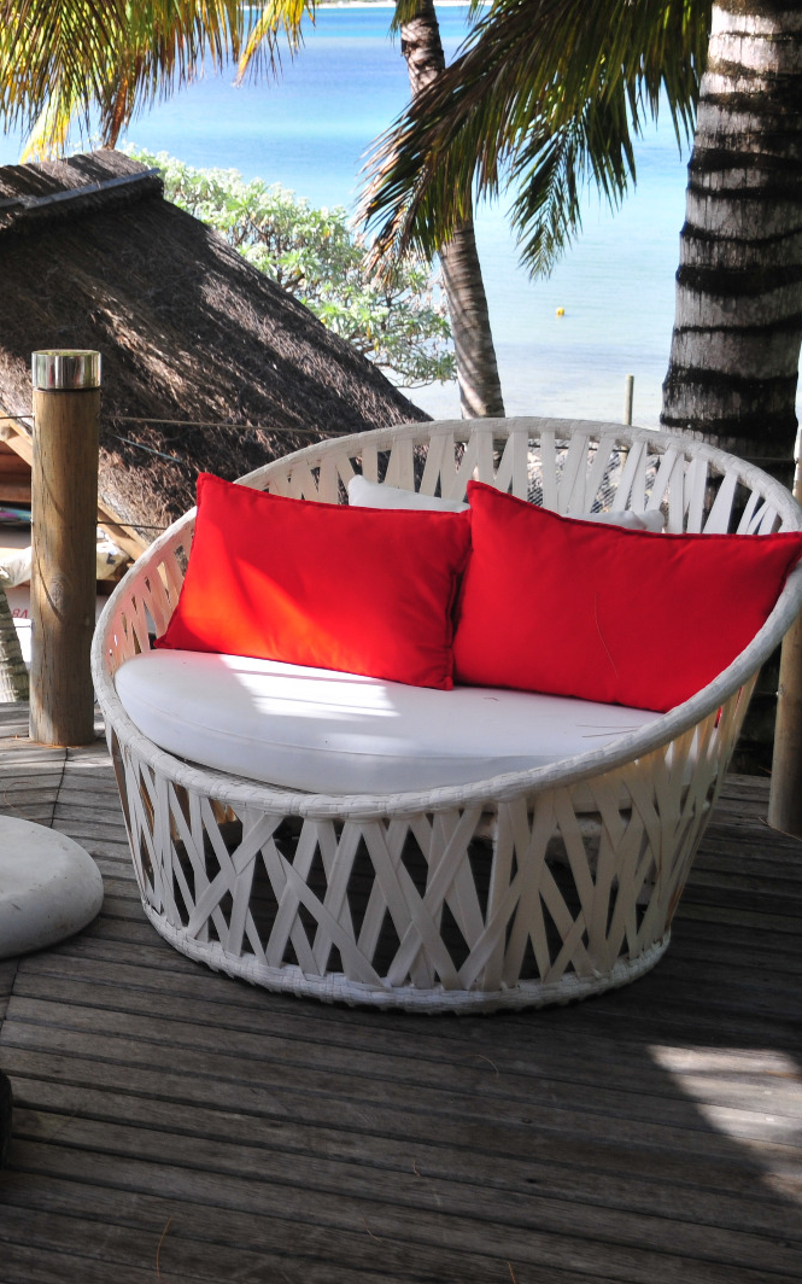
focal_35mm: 70
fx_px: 2448
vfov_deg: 29.4
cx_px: -83
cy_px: 644
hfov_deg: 17.9
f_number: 5
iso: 200
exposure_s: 1/80
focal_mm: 30
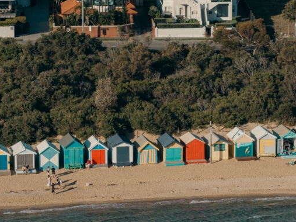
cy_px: 65
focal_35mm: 207
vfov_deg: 7.2
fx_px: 1770
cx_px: 193
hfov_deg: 9.6
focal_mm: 19.35
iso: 100
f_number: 2.8
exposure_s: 1/30
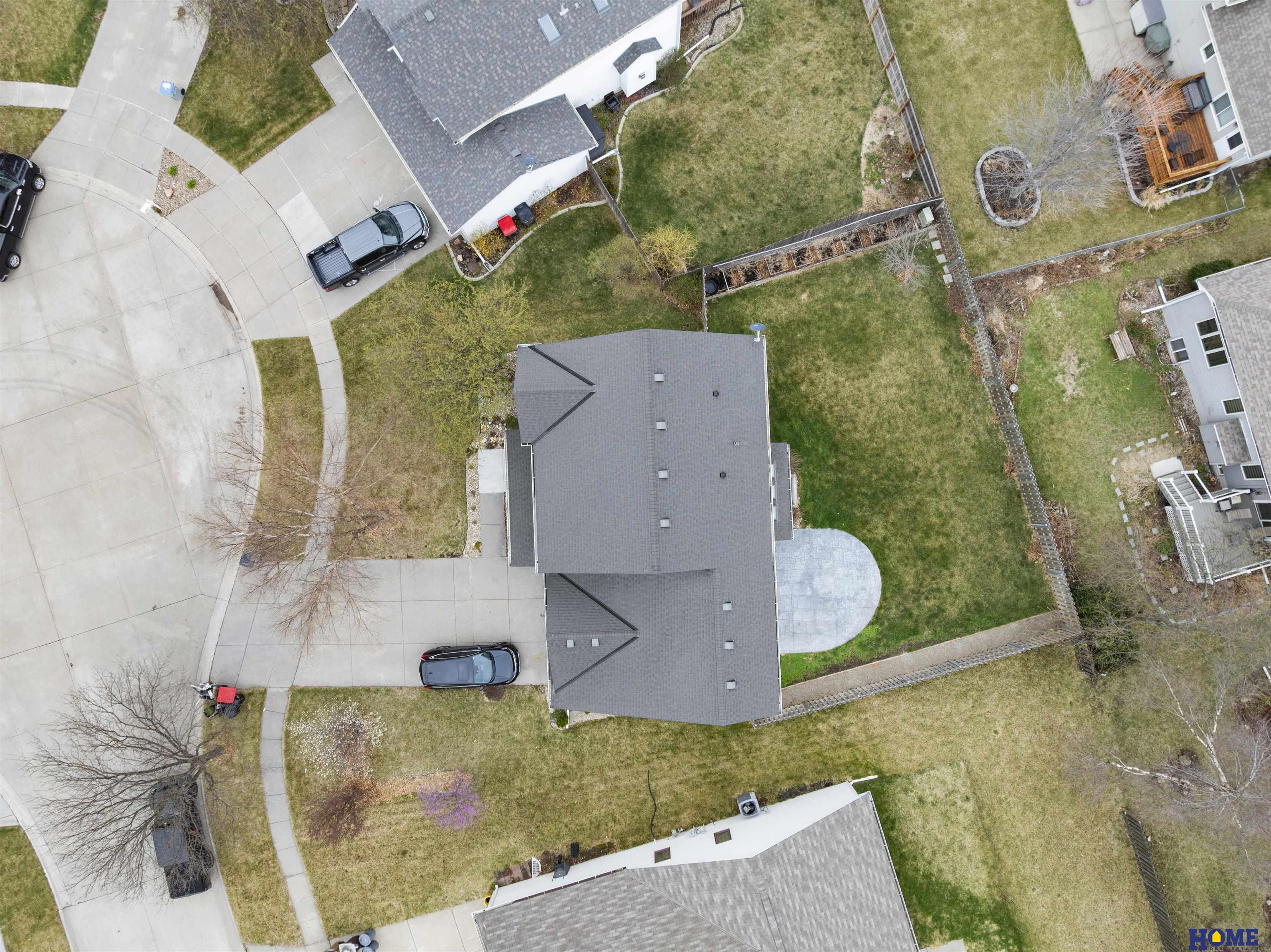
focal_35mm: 24
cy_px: 476
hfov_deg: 71.6
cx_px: 636
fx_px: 881
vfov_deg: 56.8
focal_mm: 12.29
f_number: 2.8
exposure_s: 1/320
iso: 100
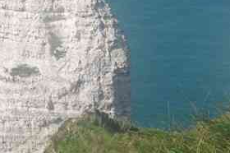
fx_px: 957
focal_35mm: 150
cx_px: 107
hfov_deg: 13.7
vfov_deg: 9.0
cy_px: -33
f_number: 11
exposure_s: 1/80
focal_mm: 28
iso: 200
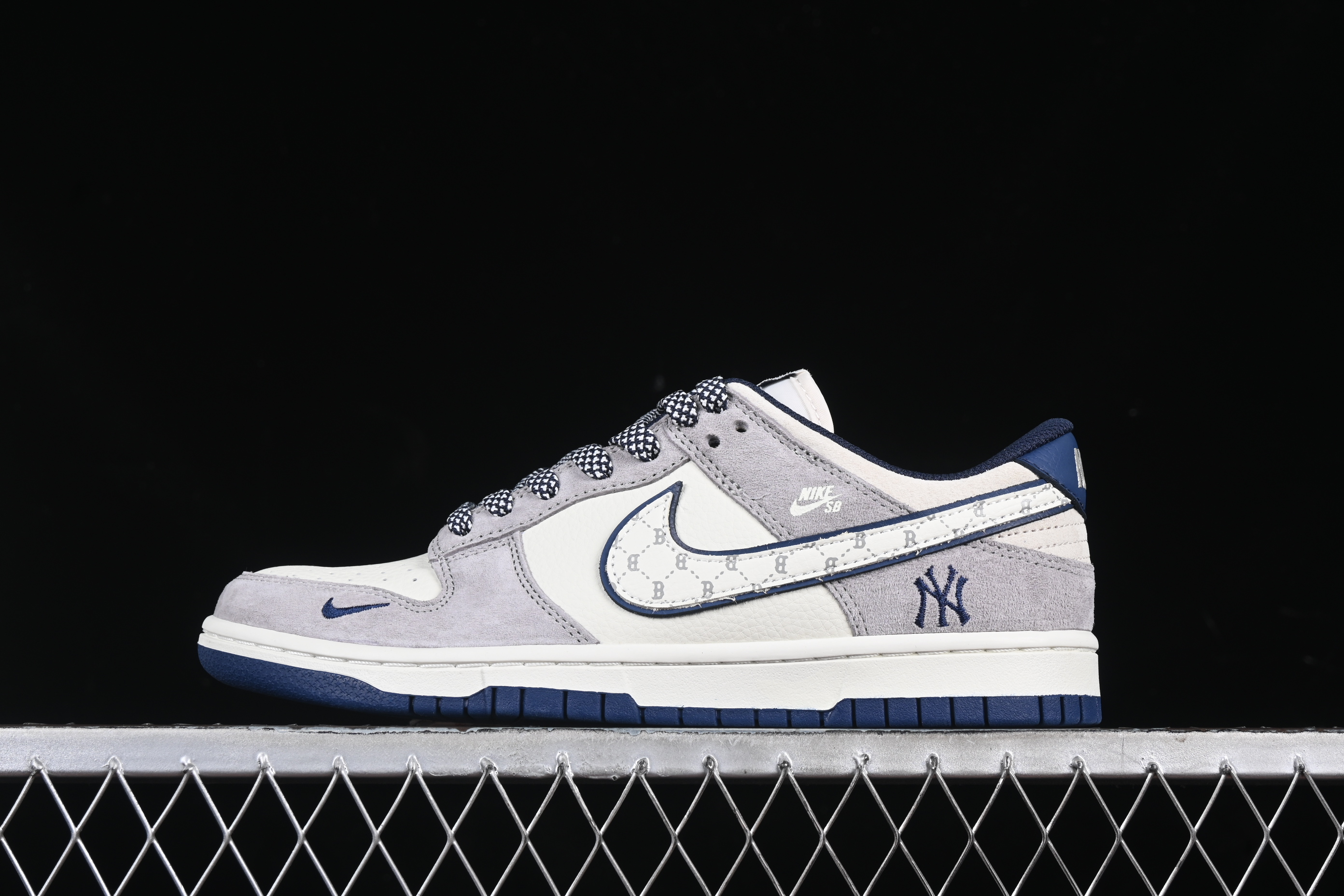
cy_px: 448
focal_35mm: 75
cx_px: 672
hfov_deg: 27.0
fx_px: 2800
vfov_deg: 18.2
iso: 160
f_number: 8
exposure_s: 1/80
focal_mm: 50
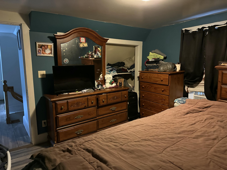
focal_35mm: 24
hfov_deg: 71.6
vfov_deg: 56.8
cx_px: 114
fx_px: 157
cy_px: 85
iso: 1250
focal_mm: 6.86
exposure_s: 1/30
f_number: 1.78
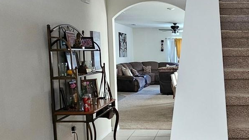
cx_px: 197
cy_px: 85
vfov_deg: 31.1
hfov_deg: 49.8
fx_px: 251
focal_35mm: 38
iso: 400
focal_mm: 2.2
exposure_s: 1/30
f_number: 2.2
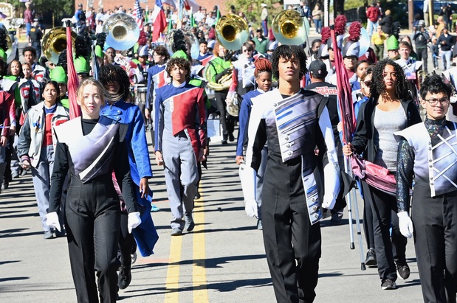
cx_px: 307
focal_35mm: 192
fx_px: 2434
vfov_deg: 7.1
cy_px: 157
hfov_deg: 10.7
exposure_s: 1/800
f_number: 8
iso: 800
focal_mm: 116
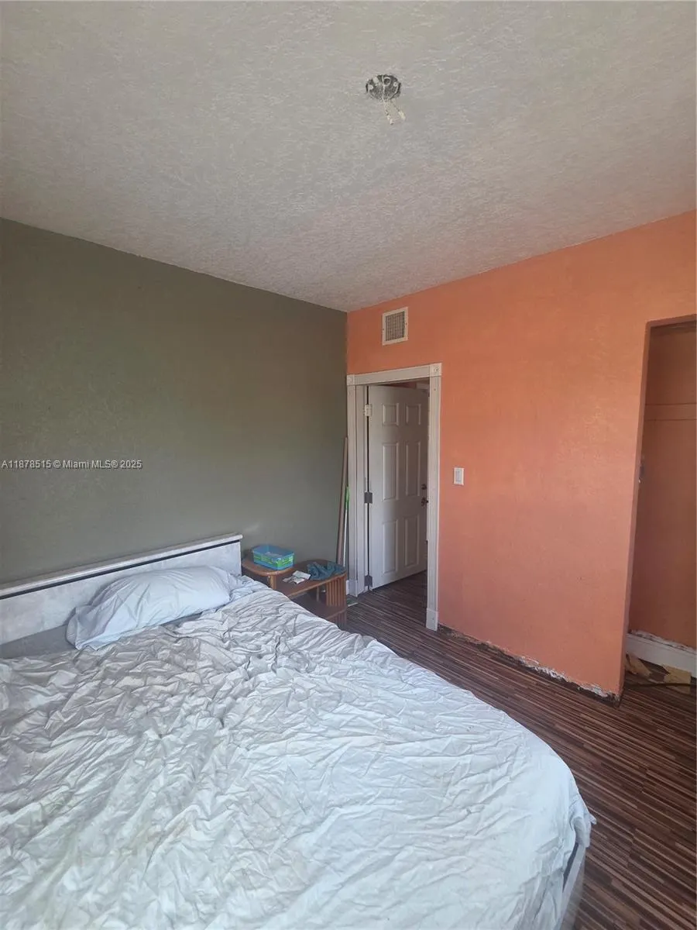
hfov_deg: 89.9
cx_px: 348
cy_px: 465
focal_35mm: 13
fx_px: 349
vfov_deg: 106.2
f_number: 2.2
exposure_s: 1/60
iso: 250
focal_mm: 2.2
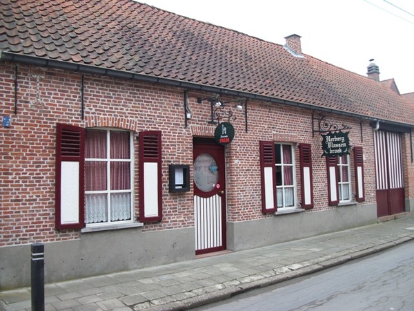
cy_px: 156
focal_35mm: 32
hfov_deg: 56.8
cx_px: 207
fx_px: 383
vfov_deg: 44.2
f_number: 2.9
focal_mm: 5.7
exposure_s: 1/160
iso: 80
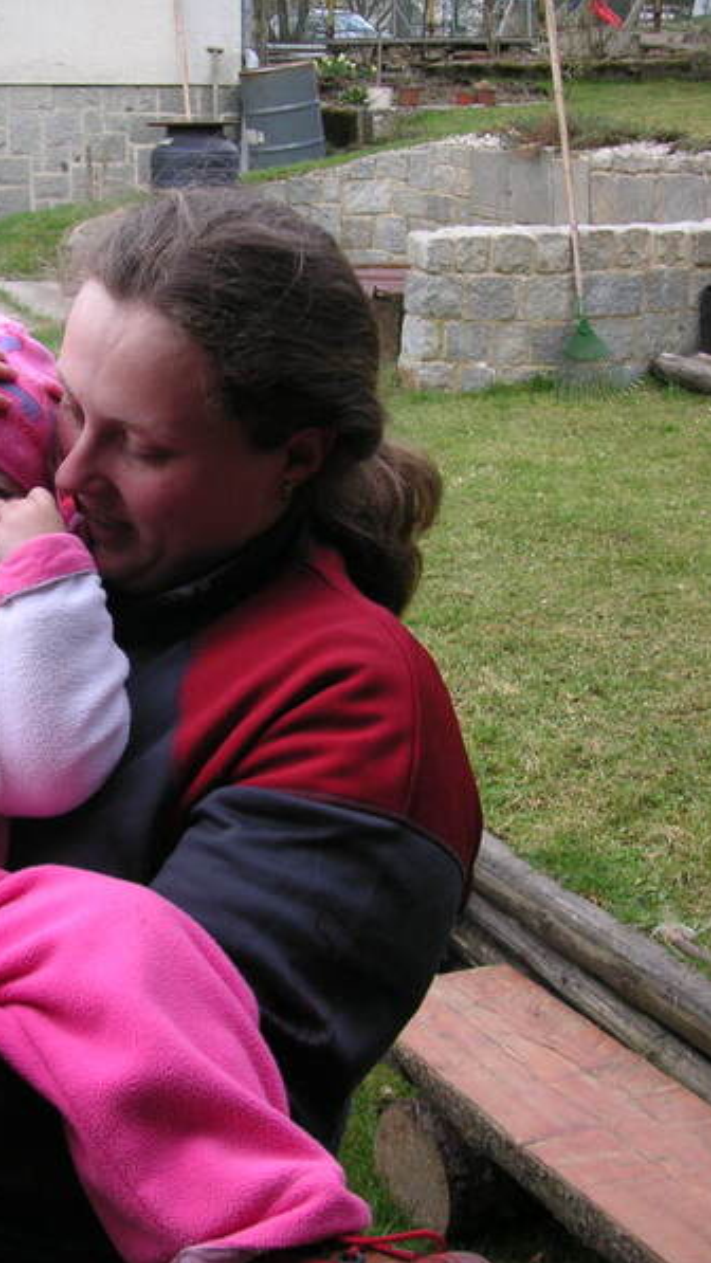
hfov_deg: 21.5
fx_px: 1809
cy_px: 633
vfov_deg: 38.5
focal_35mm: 54
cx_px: 21
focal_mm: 6.1
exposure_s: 1/180
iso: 50
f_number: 2.8
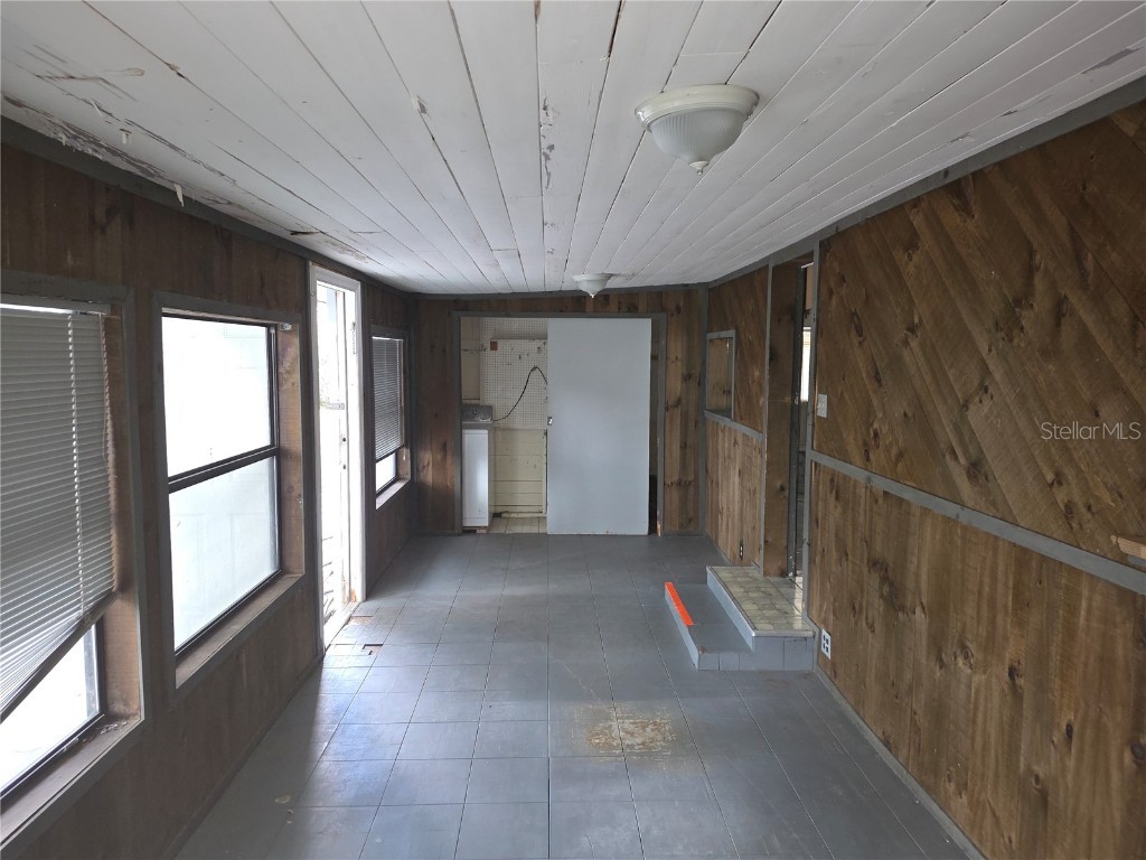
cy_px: 430
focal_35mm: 23
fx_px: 761
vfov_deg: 58.9
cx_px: 573
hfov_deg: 73.9
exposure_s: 1/24
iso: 160
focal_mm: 6.25
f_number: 1.7
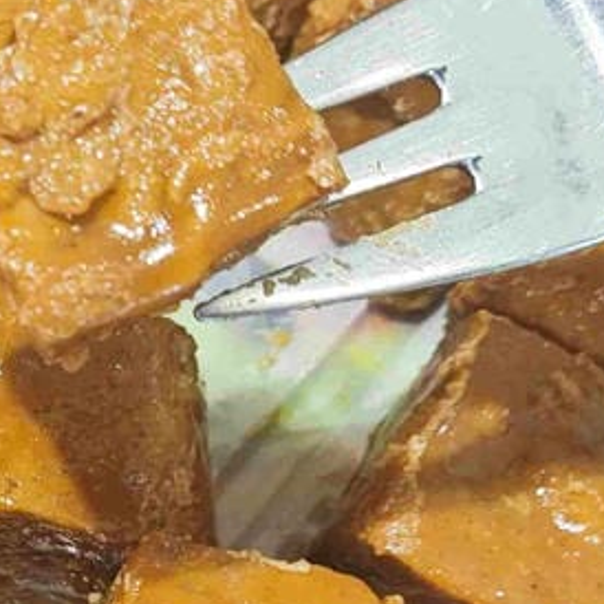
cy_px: 463
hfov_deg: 11.9
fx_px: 2823
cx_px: -126
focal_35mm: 143
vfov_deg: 12.2
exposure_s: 1/60
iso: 555
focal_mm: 8.72
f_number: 2.8
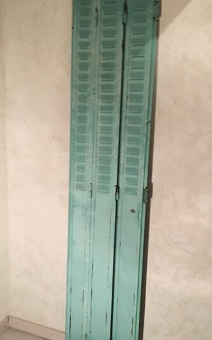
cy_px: 181
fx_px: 342
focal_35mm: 37
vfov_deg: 52.7
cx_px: 122
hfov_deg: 34.3
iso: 200
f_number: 2.2
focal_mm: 4.15
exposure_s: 1/20
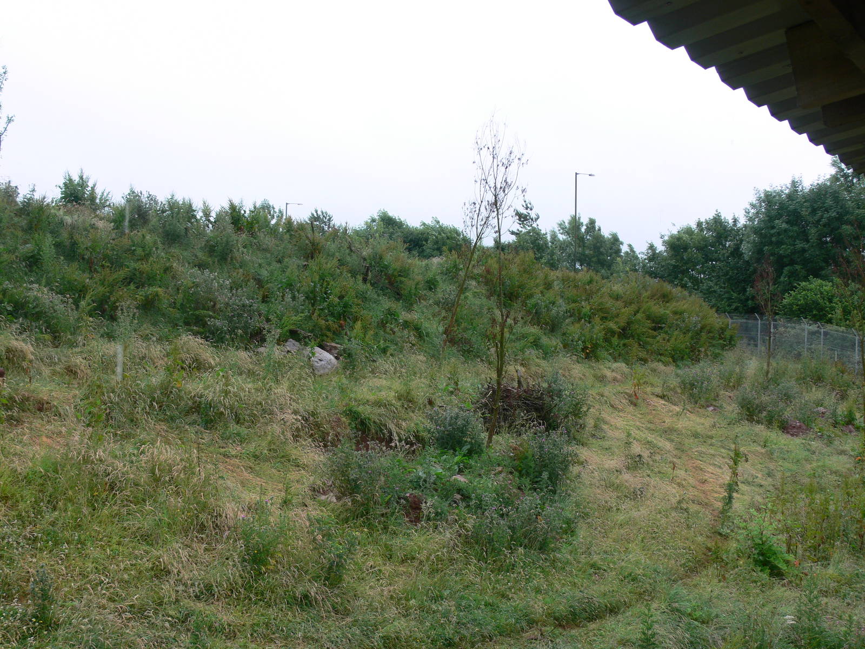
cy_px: 324
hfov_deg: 52.6
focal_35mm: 35
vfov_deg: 40.7
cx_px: 432
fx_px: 875
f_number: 4.5
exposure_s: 1/100
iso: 80
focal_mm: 7.4
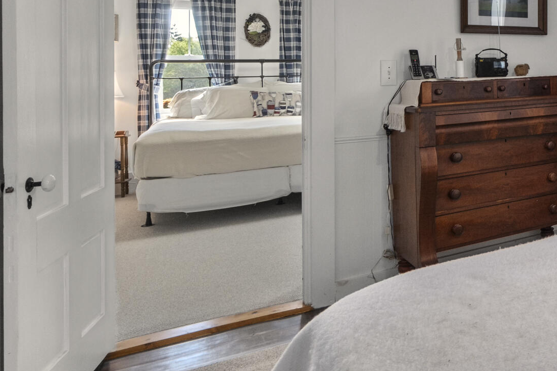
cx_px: 613
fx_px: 510
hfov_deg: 43.9
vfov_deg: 38.3
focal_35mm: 33
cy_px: 70
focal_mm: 8.3
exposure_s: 1/6
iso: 400
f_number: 8
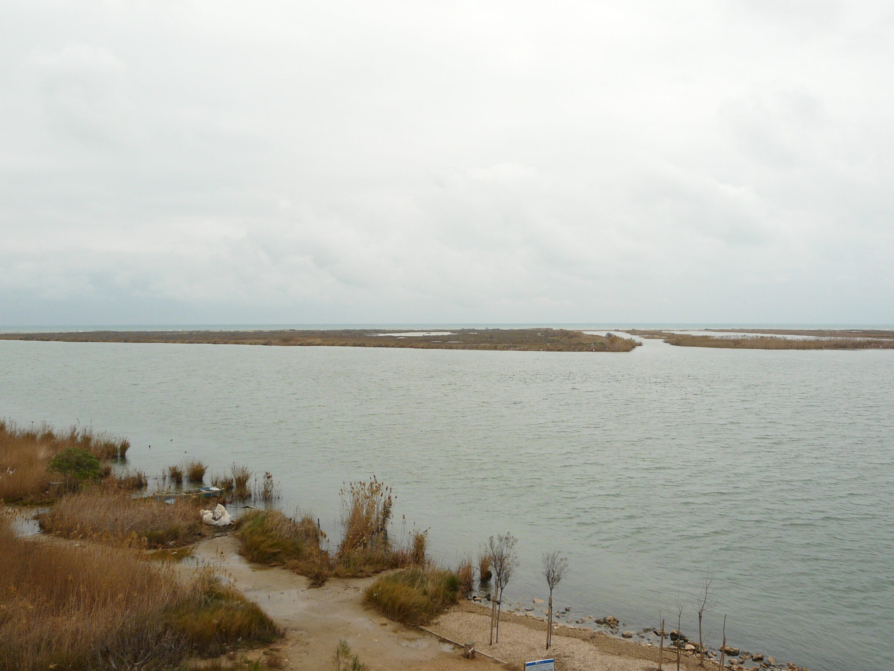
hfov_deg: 54.0
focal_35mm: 34
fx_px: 878
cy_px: 322
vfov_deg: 41.8
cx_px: 438
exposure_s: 1/100
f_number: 3.2
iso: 100
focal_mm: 5.2
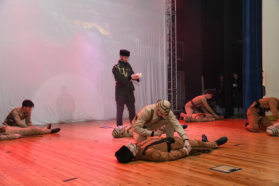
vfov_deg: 35.1
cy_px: 93
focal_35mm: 38
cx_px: 140
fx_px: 294
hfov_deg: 50.7
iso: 4000
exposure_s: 1/250
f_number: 5.6
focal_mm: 38
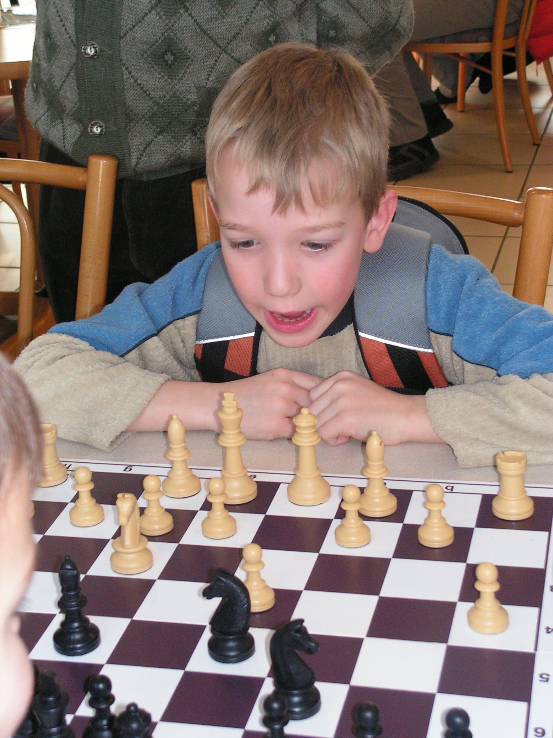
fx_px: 1448
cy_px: 369
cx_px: 276
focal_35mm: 68
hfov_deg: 21.6
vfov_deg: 28.6
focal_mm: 11.4
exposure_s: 1/80
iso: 200
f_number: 3.3
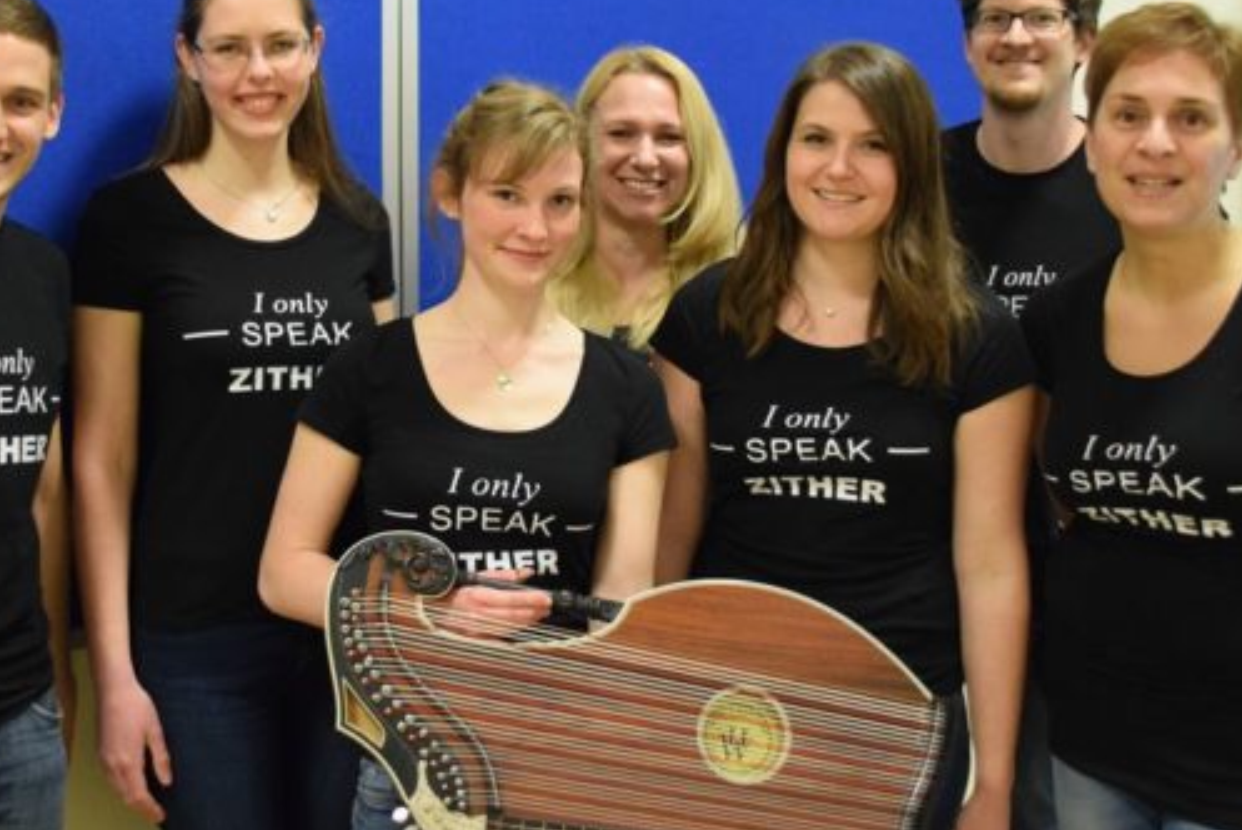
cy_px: 302
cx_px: 540
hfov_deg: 38.8
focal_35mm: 51
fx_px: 1760
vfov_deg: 26.4
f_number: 4
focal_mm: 26
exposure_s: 1/60
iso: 3600
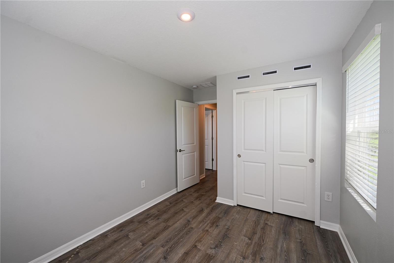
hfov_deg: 104.3
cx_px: 197
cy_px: 132
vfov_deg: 81.2
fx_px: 153
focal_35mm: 14
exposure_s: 1/60
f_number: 4
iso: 1250
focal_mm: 14
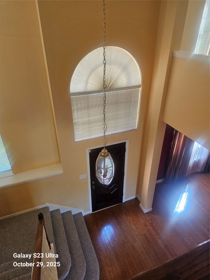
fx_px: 186
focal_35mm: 23
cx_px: 105
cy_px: 140
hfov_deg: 58.9
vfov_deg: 73.9
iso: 500
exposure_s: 1/120
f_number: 1.7
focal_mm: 6.3
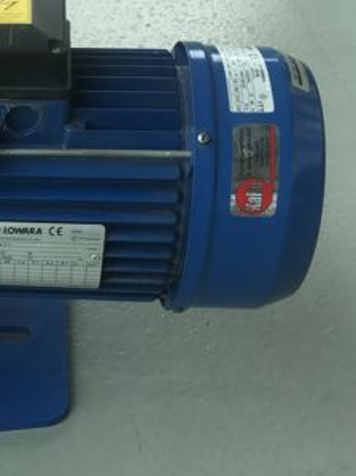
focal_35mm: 72
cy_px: 277
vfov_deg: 27.0
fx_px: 988
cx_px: -54
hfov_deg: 19.4
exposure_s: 1/60
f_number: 1.8
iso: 25
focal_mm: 3.99
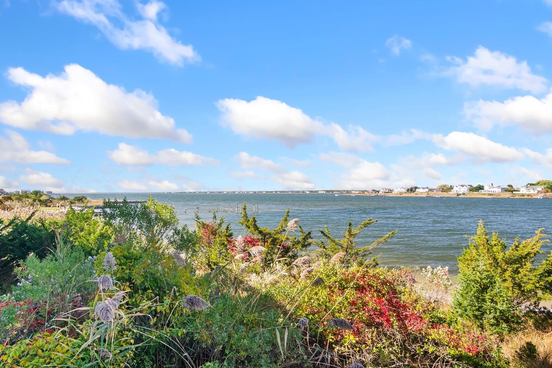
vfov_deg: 60.4
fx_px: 316
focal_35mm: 21
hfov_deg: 82.2
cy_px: 189
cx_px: 266
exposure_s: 1/100
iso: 250
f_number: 8
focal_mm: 11
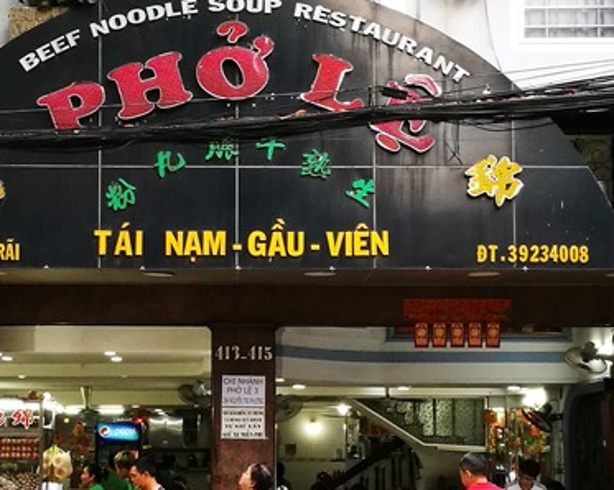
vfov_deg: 18.5
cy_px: 296
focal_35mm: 83
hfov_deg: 23.0
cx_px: 229
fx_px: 1507
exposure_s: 1/50
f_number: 2.2
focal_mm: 4.5
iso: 160
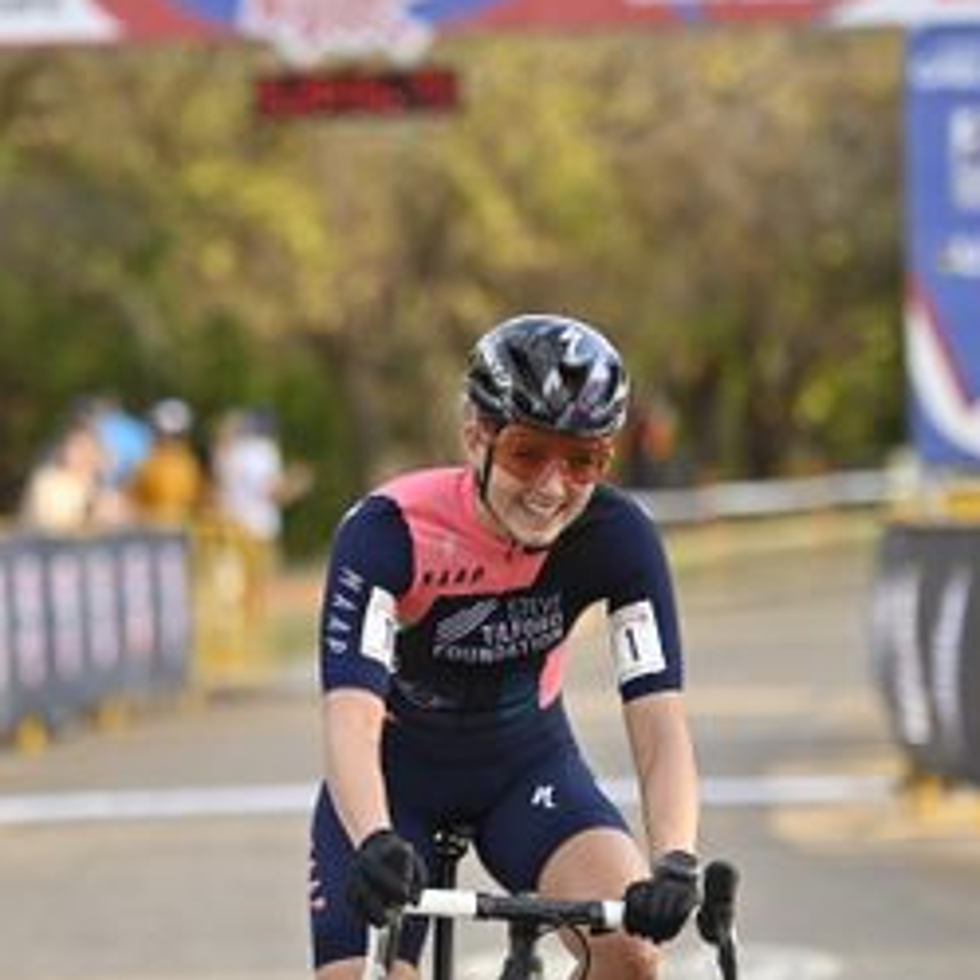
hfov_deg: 8.5
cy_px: 547
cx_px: 374
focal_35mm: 207
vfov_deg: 8.5
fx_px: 6630
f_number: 2.8
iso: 400
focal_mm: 135
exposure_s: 1/2000
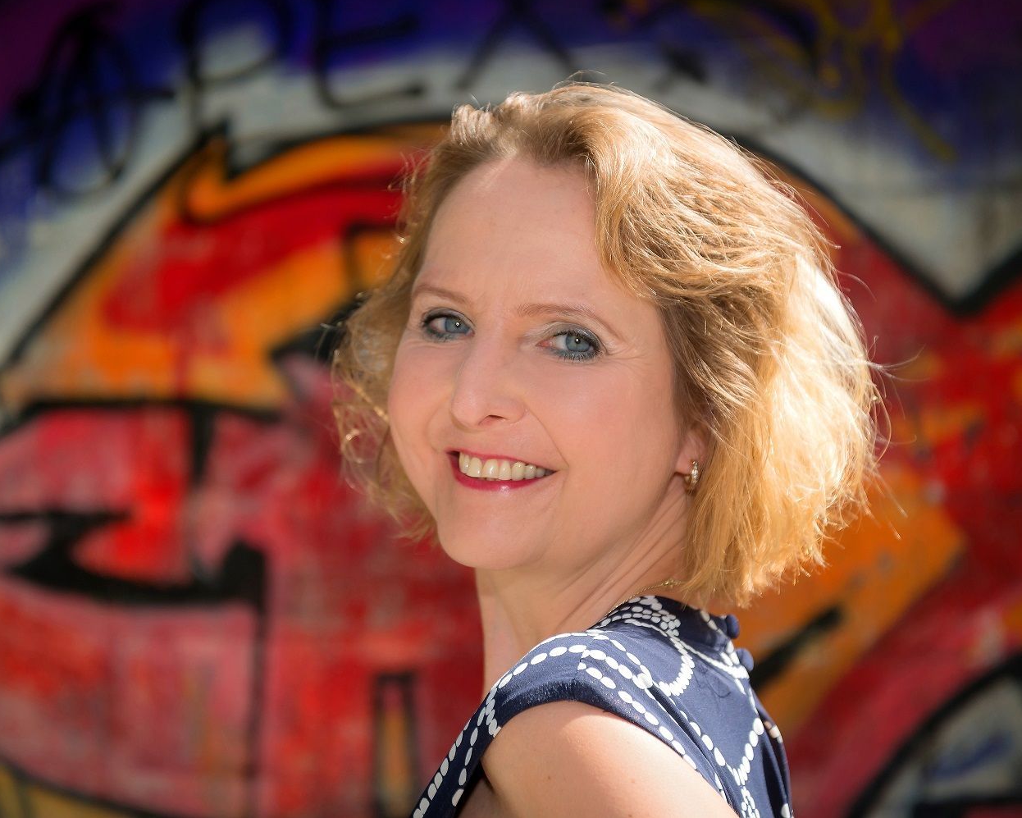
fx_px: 2571
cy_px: 407
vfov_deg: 18.1
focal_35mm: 85
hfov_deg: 22.5
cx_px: 477
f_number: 4.5
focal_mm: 75
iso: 125
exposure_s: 1/500
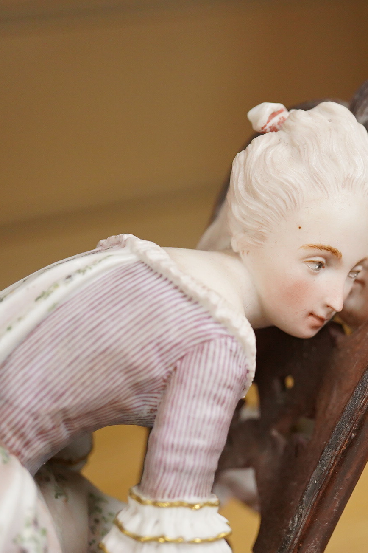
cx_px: 345
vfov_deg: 29.7
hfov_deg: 19.6
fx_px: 1043
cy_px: 275
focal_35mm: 68
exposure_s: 1/320
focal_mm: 30
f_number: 4
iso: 2500
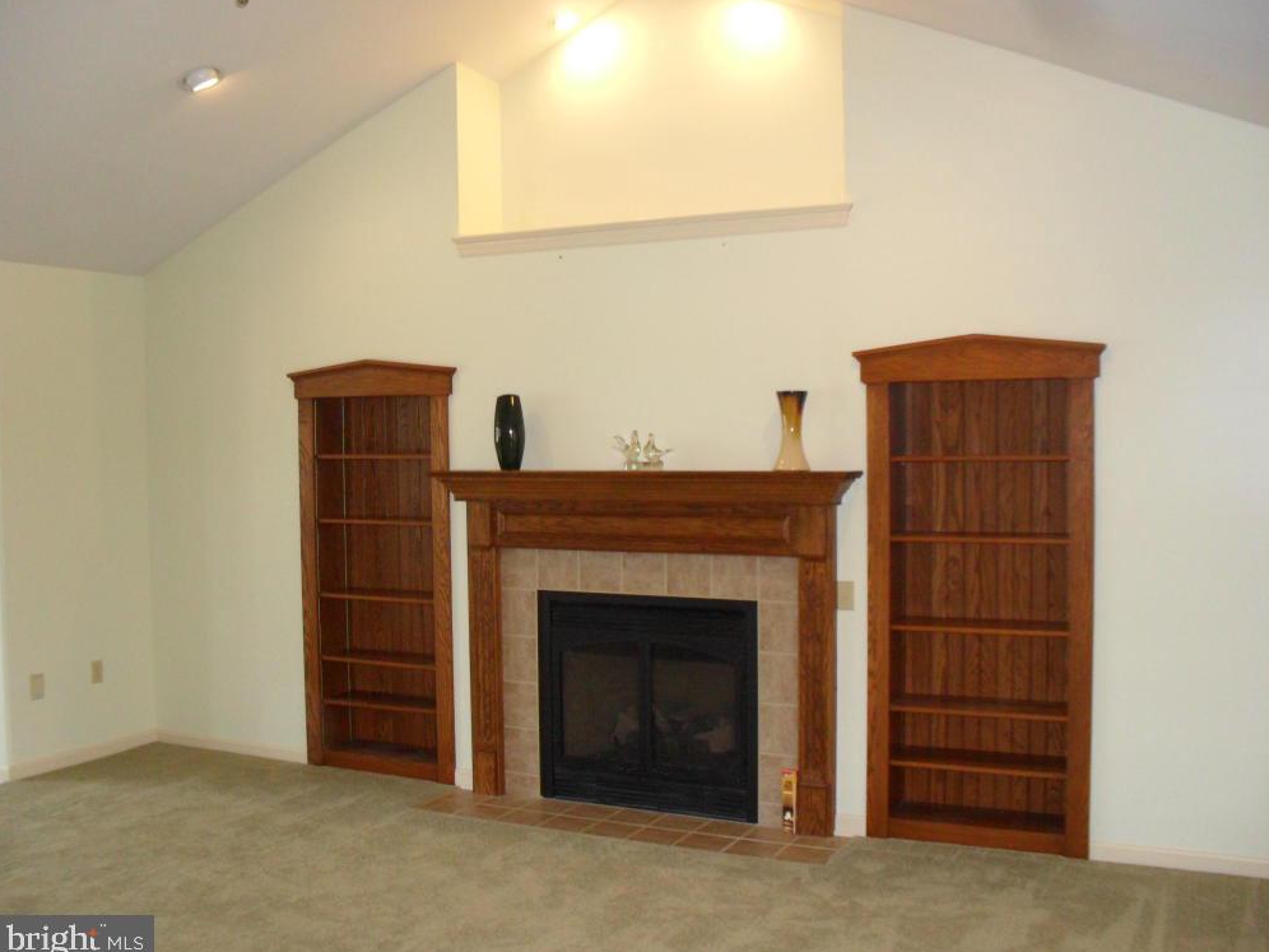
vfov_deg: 39.7
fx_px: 1320
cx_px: 647
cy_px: 478
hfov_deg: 51.4
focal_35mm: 36
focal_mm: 6.3
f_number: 3.2
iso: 240
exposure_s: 1/45
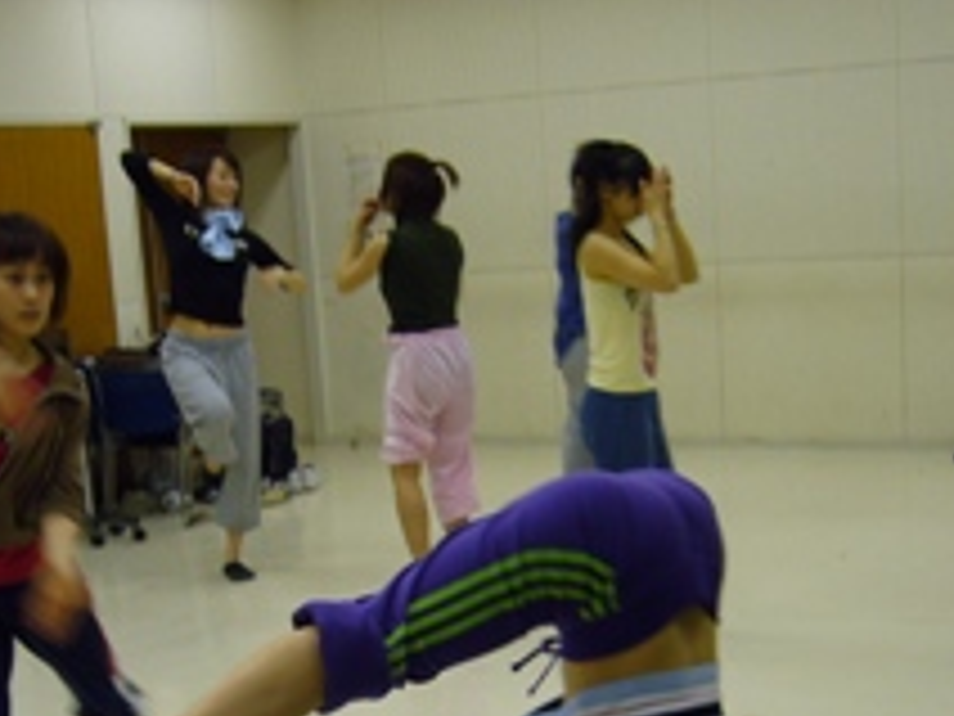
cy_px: 662
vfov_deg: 22.0
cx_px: 472
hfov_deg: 29.8
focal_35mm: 65
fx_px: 1791
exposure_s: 1/30
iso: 100
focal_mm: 5.8
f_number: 2.8
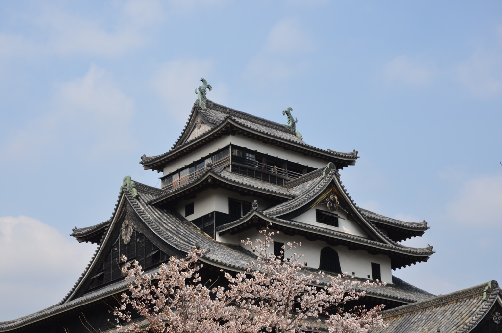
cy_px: 166
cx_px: 251
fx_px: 939
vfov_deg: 20.1
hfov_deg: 29.9
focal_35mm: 68
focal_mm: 45
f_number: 10
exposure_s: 1/250
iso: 100
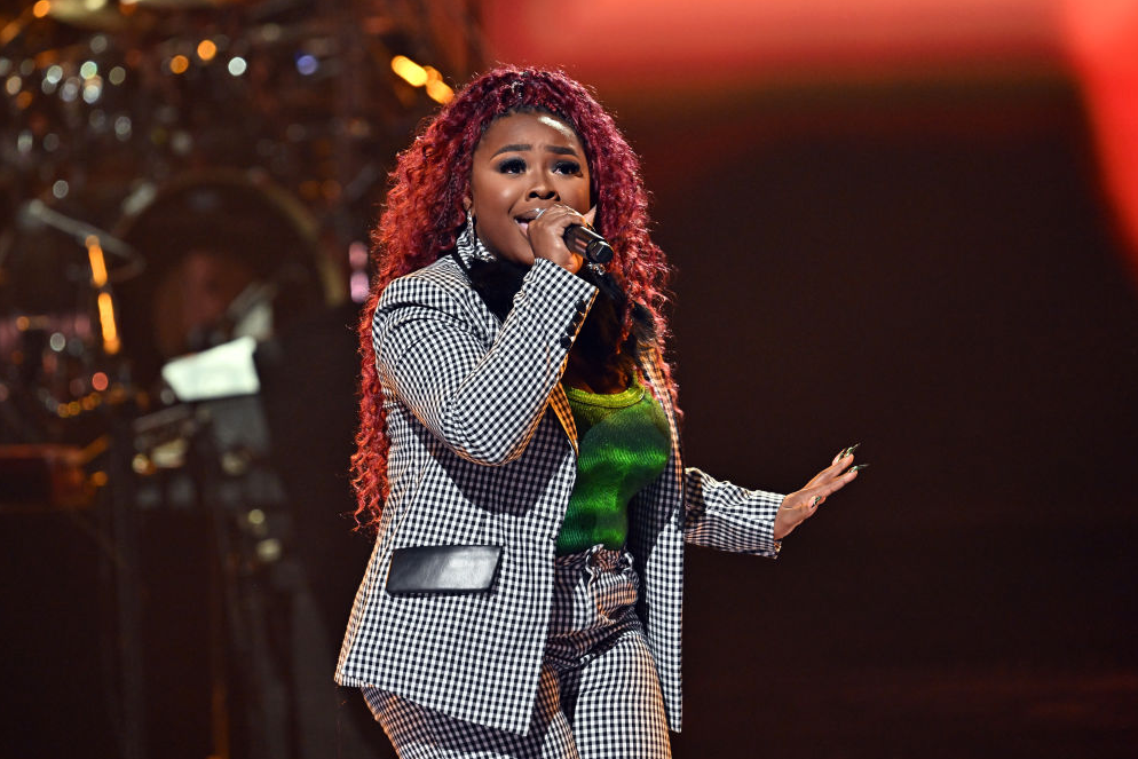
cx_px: 563
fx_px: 15301
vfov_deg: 2.8
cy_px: 380
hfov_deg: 4.3
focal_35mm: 484
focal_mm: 470
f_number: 6
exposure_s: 1/125
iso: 3200
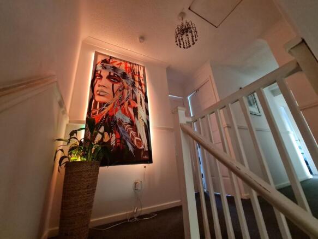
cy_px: 120
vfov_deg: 89.9
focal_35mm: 13
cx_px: 159
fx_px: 119
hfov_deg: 106.2
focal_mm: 2.2
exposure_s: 1/25
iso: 800
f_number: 2.2
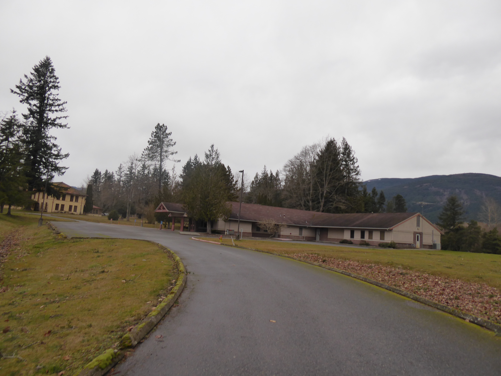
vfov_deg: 54.9
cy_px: 188
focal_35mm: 25
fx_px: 362
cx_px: 250
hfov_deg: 69.4
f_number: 3.3
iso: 125
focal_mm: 4.3
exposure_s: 1/250
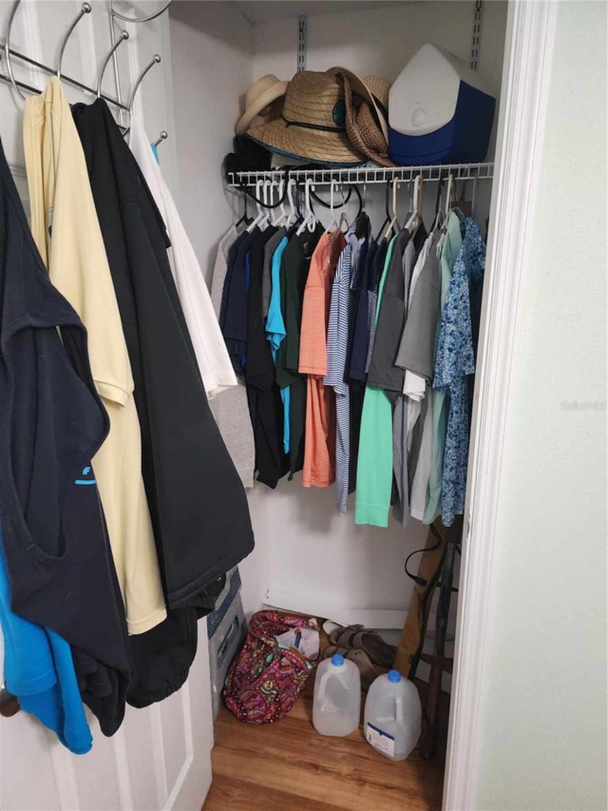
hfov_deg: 58.9
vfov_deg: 73.9
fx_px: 538
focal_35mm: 23
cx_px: 304
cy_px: 406
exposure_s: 1/40
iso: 640
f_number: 1.8
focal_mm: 6.4
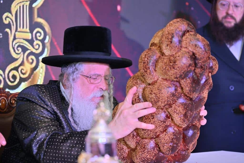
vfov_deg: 15.7
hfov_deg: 23.4
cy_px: 82
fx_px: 590
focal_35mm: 87
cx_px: 122
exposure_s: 1/160
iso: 500
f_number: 4
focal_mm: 87
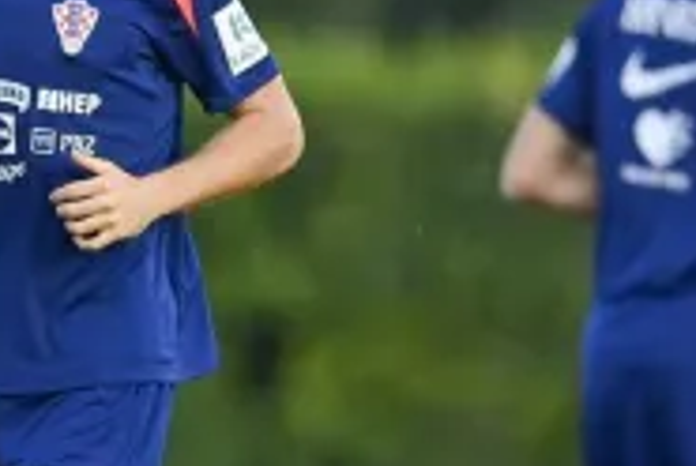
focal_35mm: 1641
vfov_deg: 0.8
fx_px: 31776
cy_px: 374
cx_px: -117
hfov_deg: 1.3
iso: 320
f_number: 2.8
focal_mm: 400
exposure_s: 1/1600
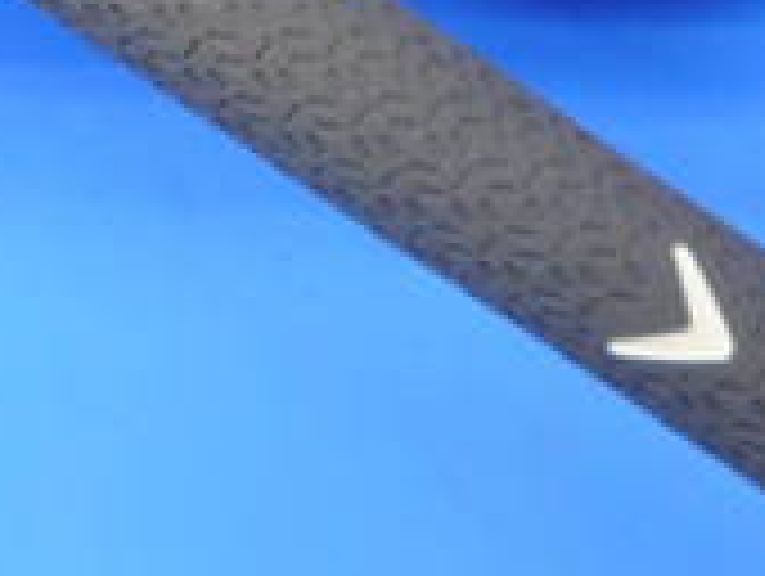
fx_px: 2080
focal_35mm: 94
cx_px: -104
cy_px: -279
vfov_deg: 14.7
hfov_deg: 19.8
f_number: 3.7
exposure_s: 1/30
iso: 160
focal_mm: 4.5
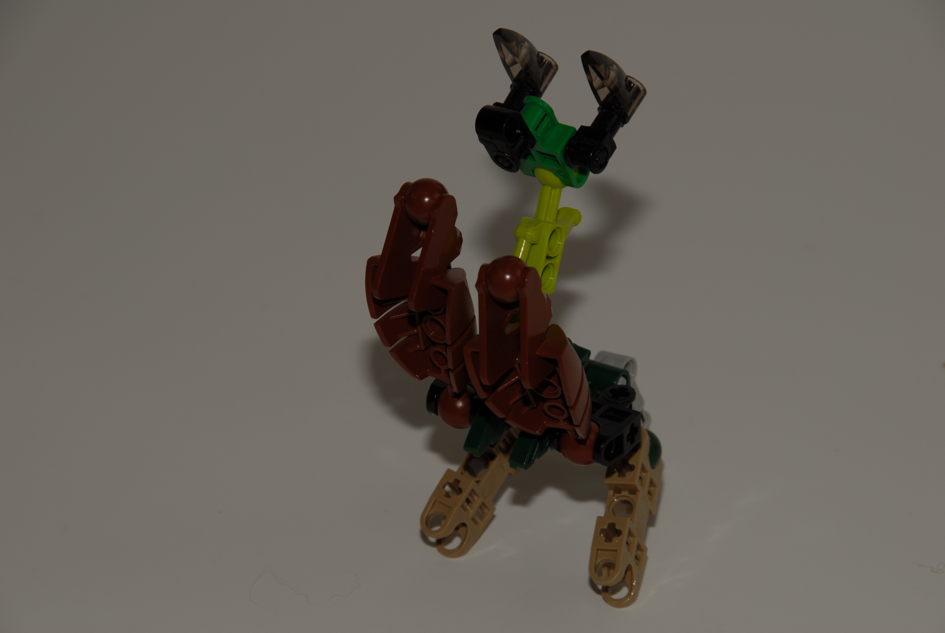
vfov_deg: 4.6
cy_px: 316
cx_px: 472
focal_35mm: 300
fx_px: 7884
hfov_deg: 6.9
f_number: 11
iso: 100
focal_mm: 200
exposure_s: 1/60
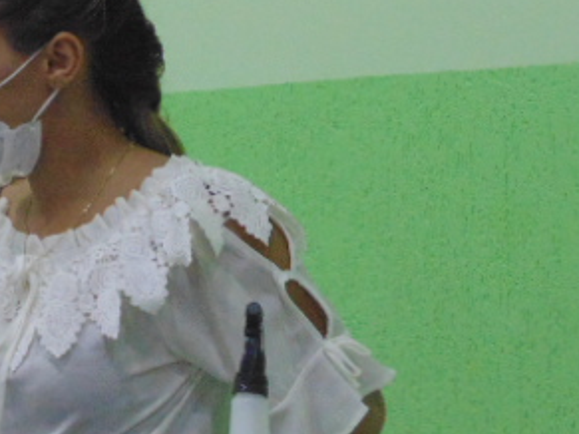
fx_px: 2909
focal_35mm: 174
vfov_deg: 8.5
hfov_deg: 11.3
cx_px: 30
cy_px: 195
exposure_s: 1/40
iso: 500
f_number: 4.3
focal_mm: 14.1
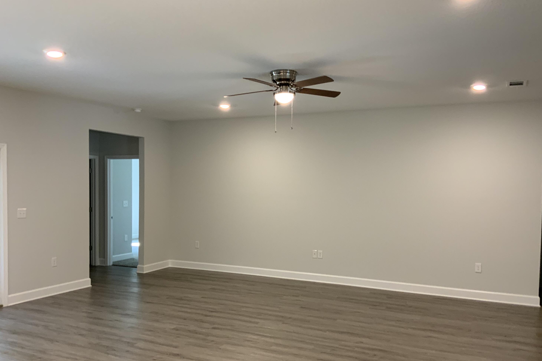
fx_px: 467
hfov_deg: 60.3
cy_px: 208
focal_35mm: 31
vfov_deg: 42.2
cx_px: 278
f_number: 1.8
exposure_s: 1/60
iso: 100
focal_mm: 3
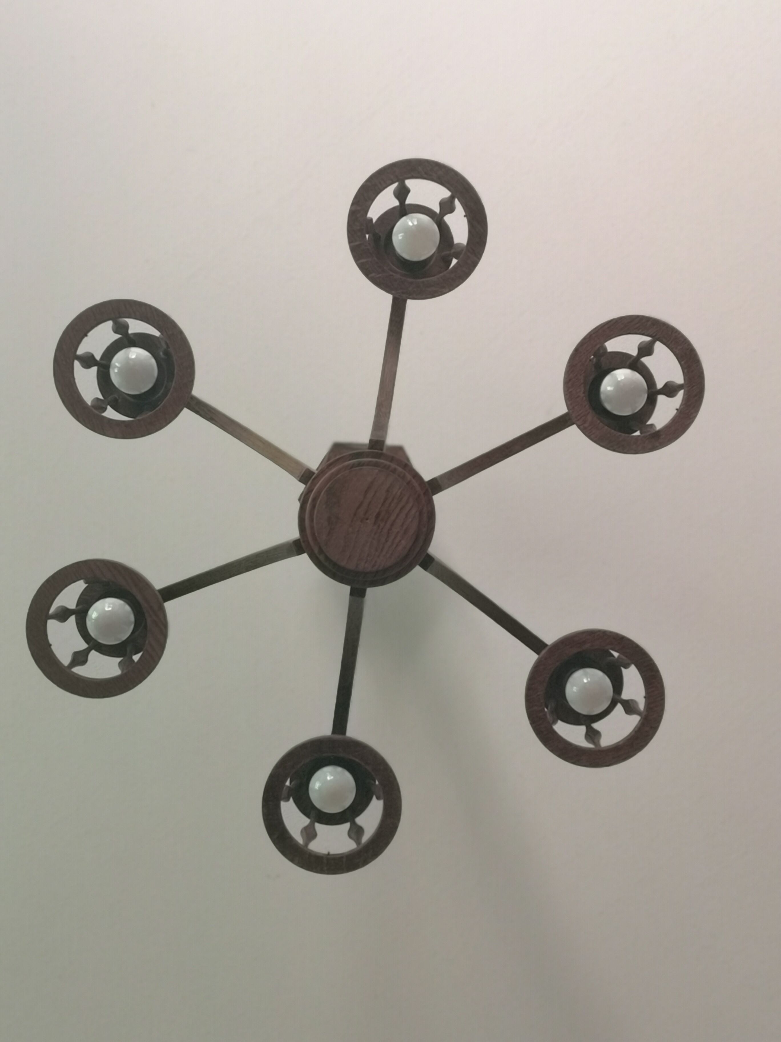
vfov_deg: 35.5
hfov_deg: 27.0
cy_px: 521
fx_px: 1624
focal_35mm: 54
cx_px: 390
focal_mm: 5.58
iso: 320
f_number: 4
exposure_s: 1/33.3
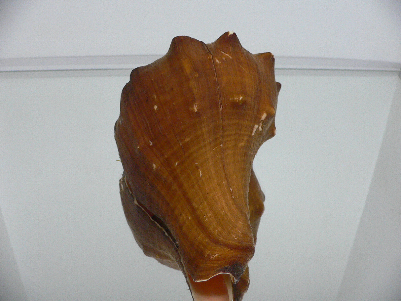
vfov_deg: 40.7
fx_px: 405
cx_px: 200
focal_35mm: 35
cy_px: 150
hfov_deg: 52.6
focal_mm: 4.6
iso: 200
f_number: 2.8
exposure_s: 1/40
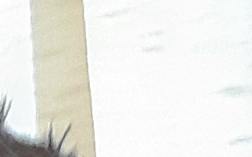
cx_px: -114
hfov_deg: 10.2
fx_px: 1373
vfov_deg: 6.4
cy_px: 292
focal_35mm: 200
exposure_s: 1/33
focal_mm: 1.95
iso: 320
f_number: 2.2
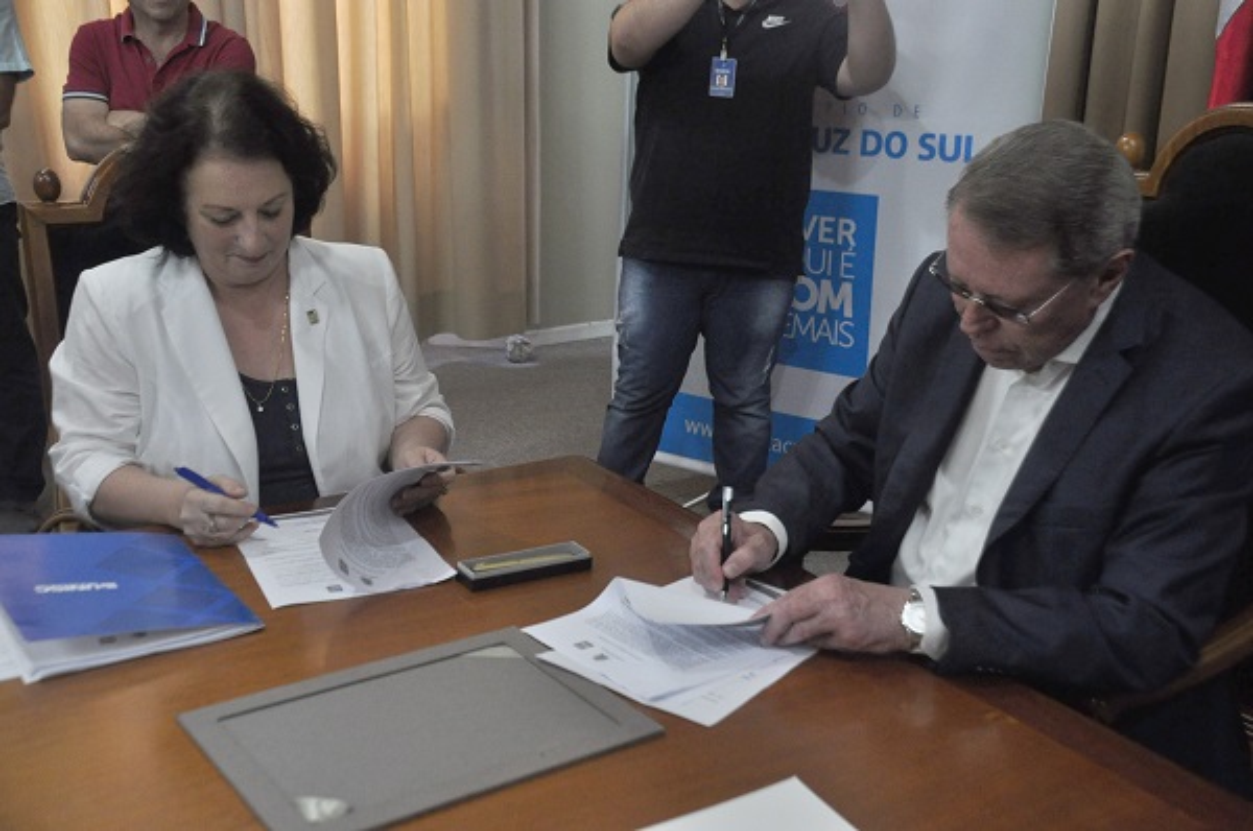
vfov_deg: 34.1
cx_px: 626
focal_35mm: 39
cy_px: 416
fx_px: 1355
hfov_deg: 49.6
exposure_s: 1/80
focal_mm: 26
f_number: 3.8
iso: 1100
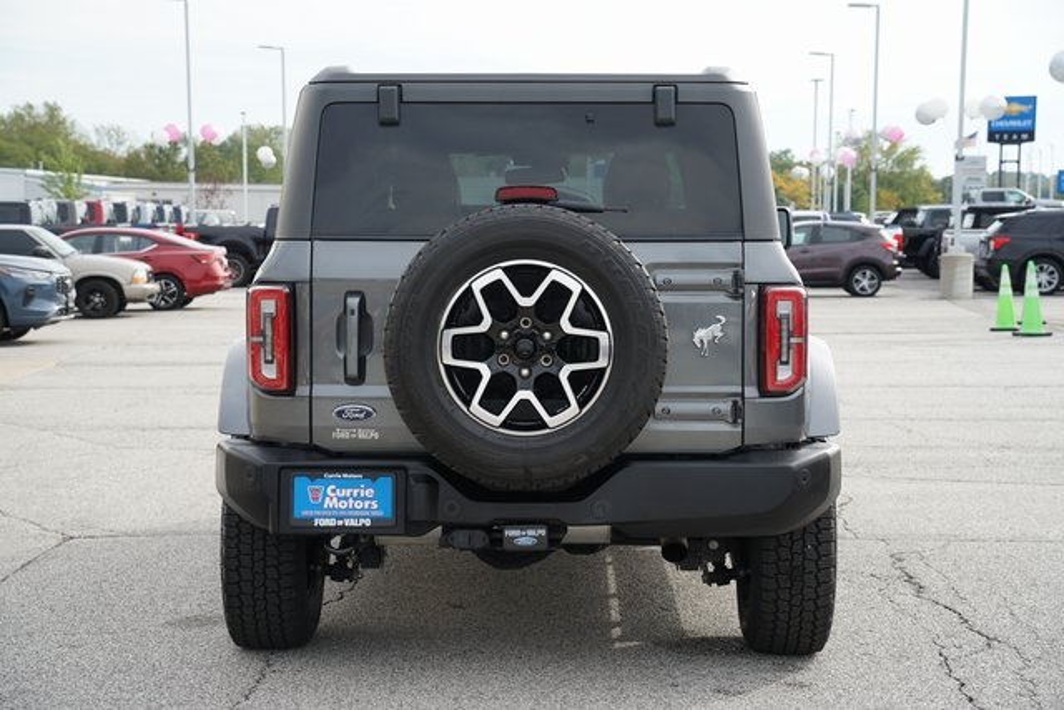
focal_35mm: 70
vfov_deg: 19.5
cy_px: 355
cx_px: 532
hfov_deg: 28.8
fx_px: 2069
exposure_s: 1/125
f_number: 8
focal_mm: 70
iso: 100
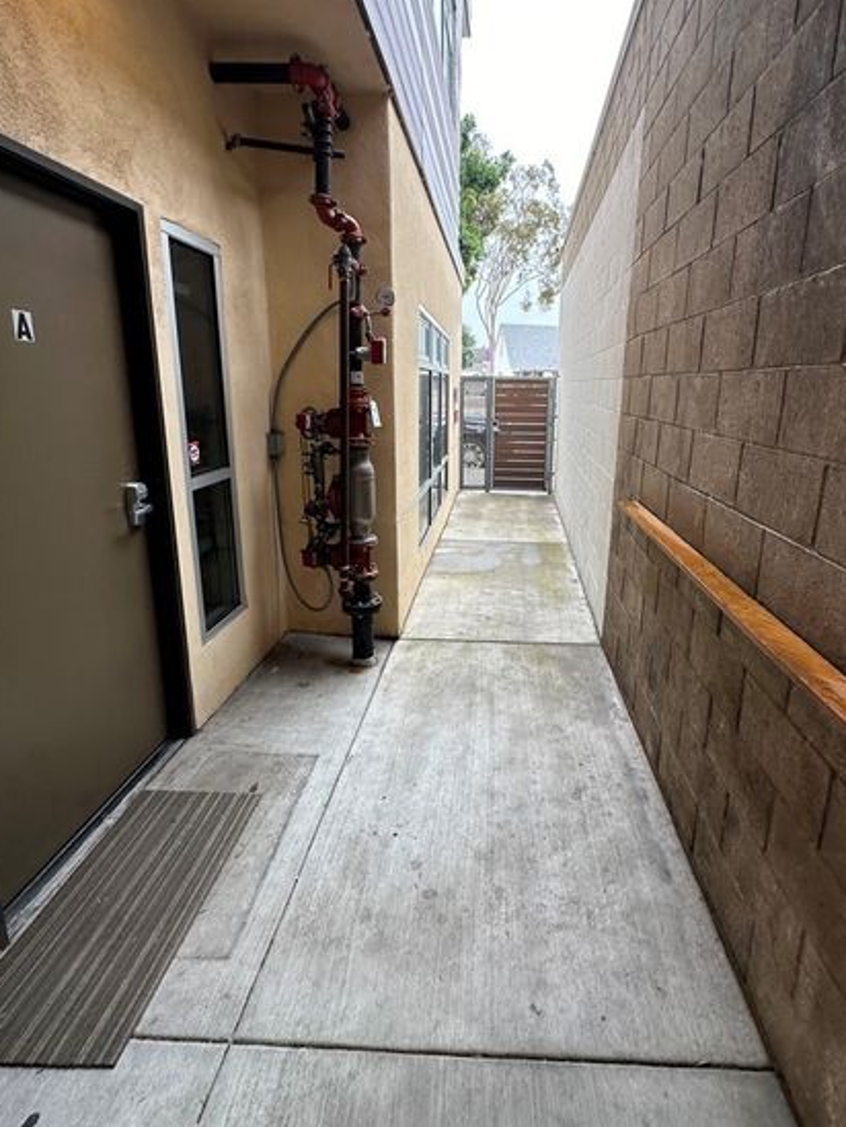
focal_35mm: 17
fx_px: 554
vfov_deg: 90.7
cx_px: 483
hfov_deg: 74.3
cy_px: 506
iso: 40
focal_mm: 2.22
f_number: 2.2
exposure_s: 1/220
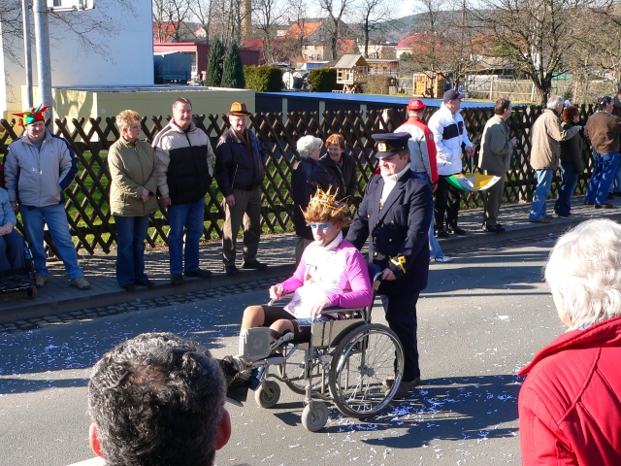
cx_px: 310
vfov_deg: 29.1
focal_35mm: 50
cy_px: 233
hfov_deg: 38.2
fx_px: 897
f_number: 4
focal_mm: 8.3
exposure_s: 1/320
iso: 100
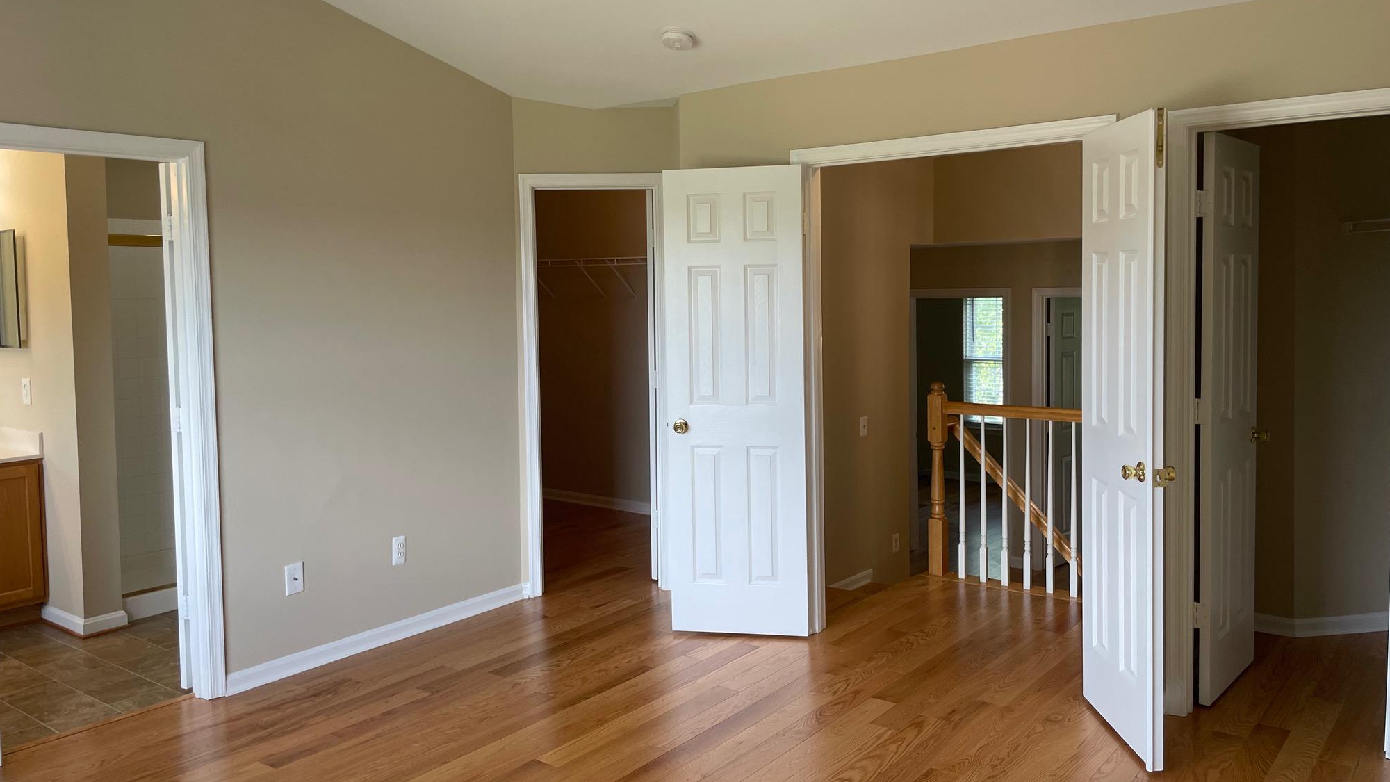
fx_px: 1069
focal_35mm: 29
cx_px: 682
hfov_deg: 66.1
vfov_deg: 40.1
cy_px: 341
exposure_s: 1/120
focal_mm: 4.2
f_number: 1.6
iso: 80
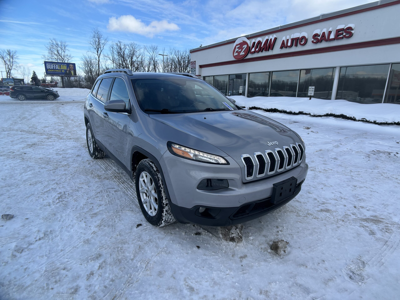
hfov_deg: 67.3
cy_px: 150
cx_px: 200
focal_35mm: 26
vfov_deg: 53.1
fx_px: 300
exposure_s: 1/2994
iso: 50
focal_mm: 5.7
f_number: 1.5
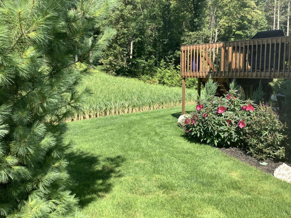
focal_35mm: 31
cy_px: 109
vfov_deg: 45.4
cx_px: 146
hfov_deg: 58.4
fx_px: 261
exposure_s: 1/529
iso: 25
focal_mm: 3.3
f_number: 2.4
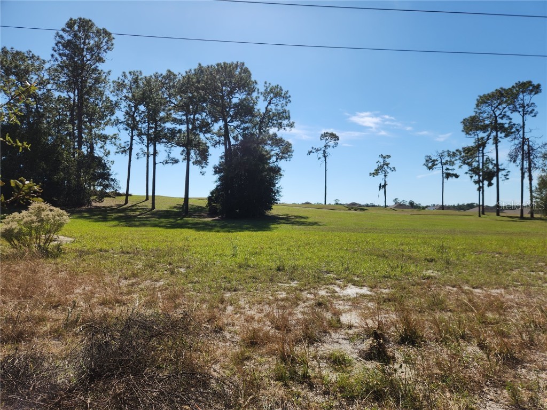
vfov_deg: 58.9
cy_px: 205
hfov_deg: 73.9
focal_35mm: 23
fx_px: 363
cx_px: 274
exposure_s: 1/1989
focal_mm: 5.4
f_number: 1.8
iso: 20
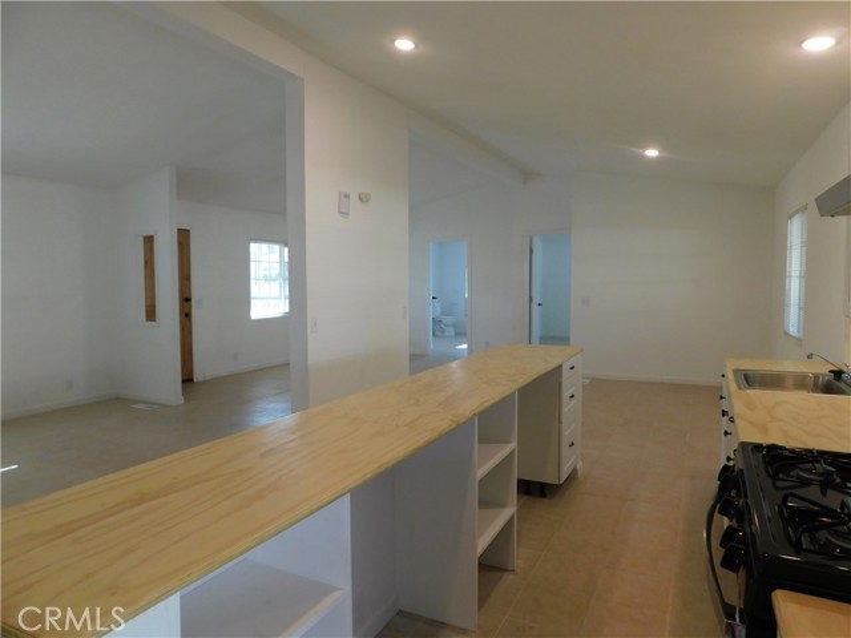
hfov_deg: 73.9
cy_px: 319
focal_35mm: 23
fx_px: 565
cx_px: 426
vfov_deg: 58.9
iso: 125
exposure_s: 1/40
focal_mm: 4
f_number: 3
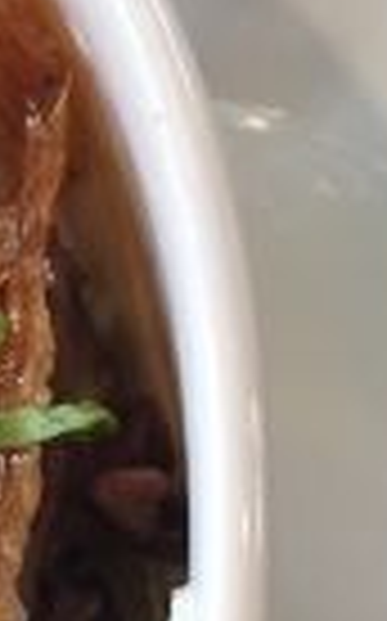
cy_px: 18
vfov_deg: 13.3
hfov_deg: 8.2
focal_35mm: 156
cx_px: -164
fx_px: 2638
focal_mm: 4.15
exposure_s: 1/33
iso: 50
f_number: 2.2
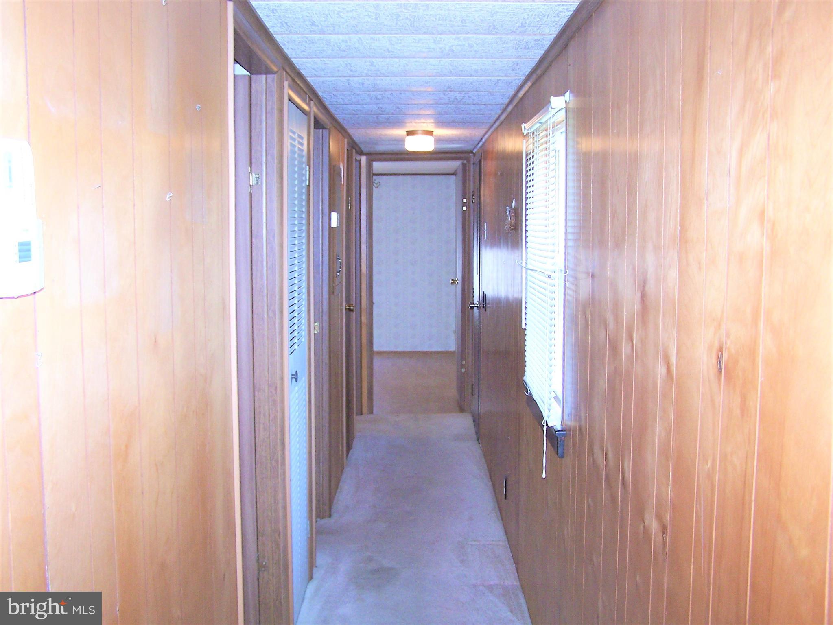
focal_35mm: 38
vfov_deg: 37.7
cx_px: 416
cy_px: 312
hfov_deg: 49.0
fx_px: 915
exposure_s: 1/60
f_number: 2.8
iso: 140
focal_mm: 6.3
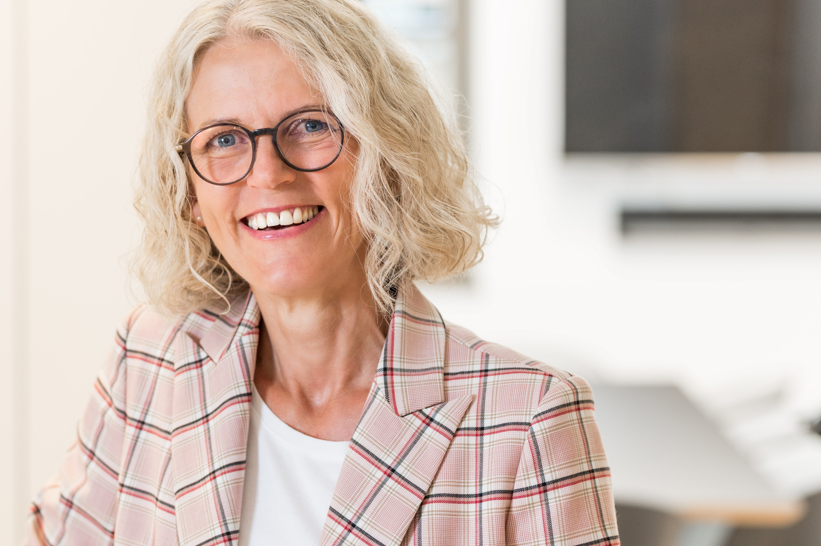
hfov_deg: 17.0
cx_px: 261
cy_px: 270
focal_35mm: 120
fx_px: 2735
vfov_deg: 11.4
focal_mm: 85
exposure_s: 1/125
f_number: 2.8
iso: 800
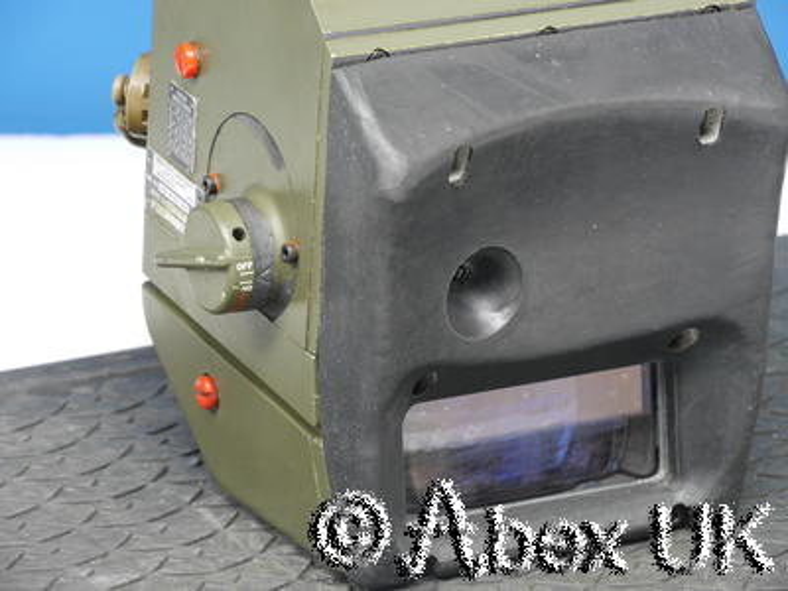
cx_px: 394
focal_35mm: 218
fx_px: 4963
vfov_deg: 6.8
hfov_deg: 9.1
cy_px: 296
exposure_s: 1/2.5
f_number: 10
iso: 400
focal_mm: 109
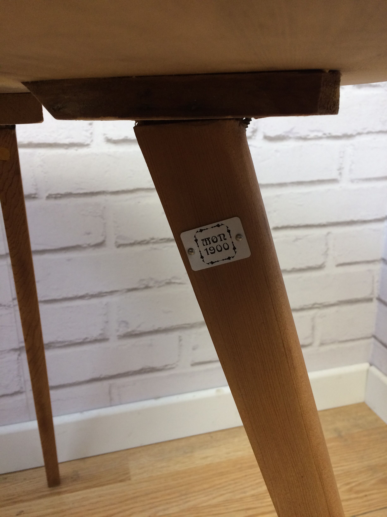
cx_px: 194
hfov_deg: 48.2
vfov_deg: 61.7
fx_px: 432
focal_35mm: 29
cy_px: 258
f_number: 2.2
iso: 64
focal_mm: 4.15
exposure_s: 1/33
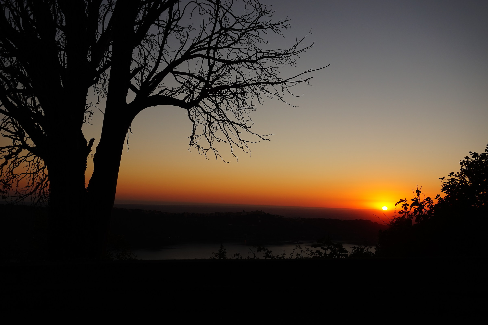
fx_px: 447
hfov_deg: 57.3
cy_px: 162
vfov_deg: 39.9
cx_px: 244
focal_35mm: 33
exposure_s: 1/200
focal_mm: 22
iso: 100
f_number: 5.6
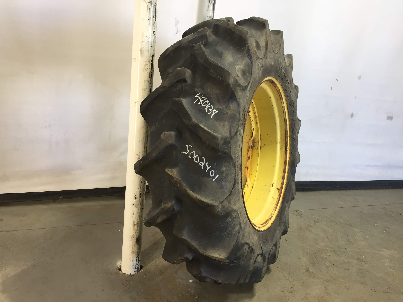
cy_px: 151
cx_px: 202
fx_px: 338
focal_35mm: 29
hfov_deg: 61.7
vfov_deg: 48.2
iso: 32
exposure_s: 1/40
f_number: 2.2
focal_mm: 4.15
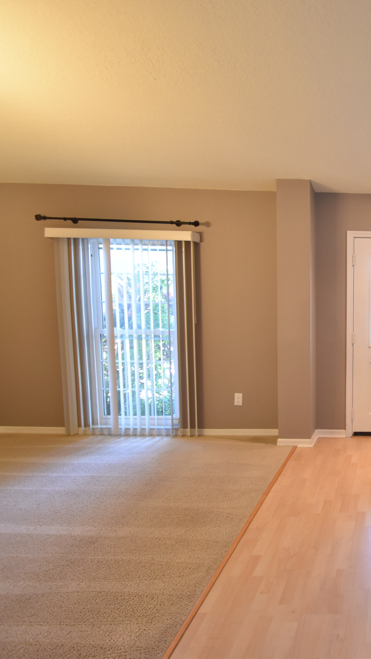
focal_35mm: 24
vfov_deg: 76.3
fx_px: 420
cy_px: 324
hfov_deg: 39.0
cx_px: 410
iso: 800
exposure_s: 1/30
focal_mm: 10
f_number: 3.5
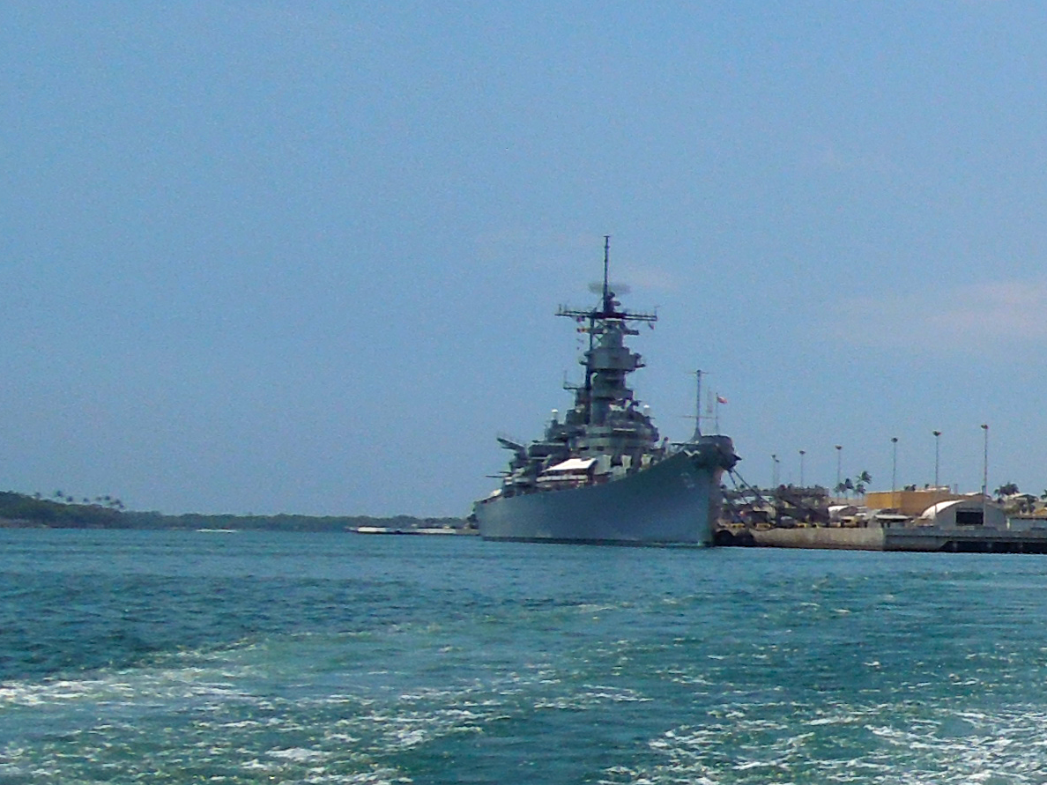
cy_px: 549
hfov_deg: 17.8
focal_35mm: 97
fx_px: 2934
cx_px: 1644
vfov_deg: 15.2
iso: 100
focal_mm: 4.5
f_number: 6.6
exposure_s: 1/800
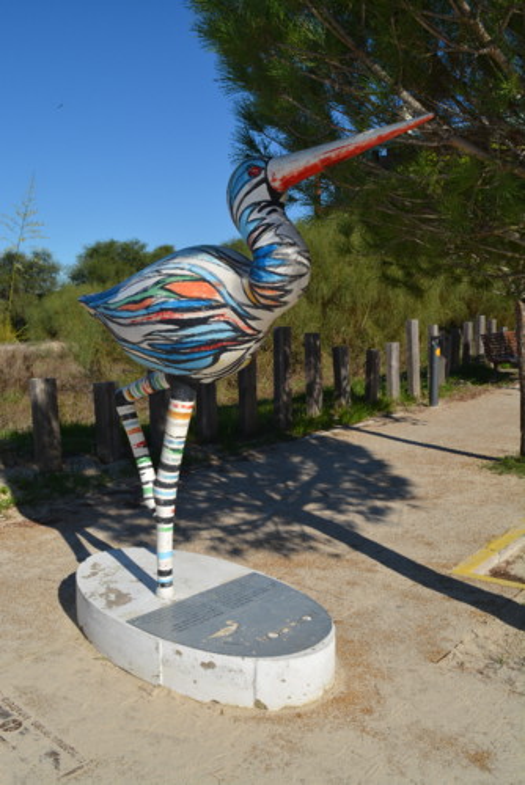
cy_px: 392
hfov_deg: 41.8
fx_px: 688
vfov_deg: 59.5
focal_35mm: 32
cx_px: 262
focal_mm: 21
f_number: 14
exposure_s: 1/200
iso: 100
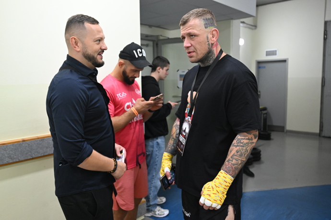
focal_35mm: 30
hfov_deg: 61.1
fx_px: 280
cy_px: 110
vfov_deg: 43.0
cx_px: 166
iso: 5000
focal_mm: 30.5
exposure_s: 1/500
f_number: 3.5
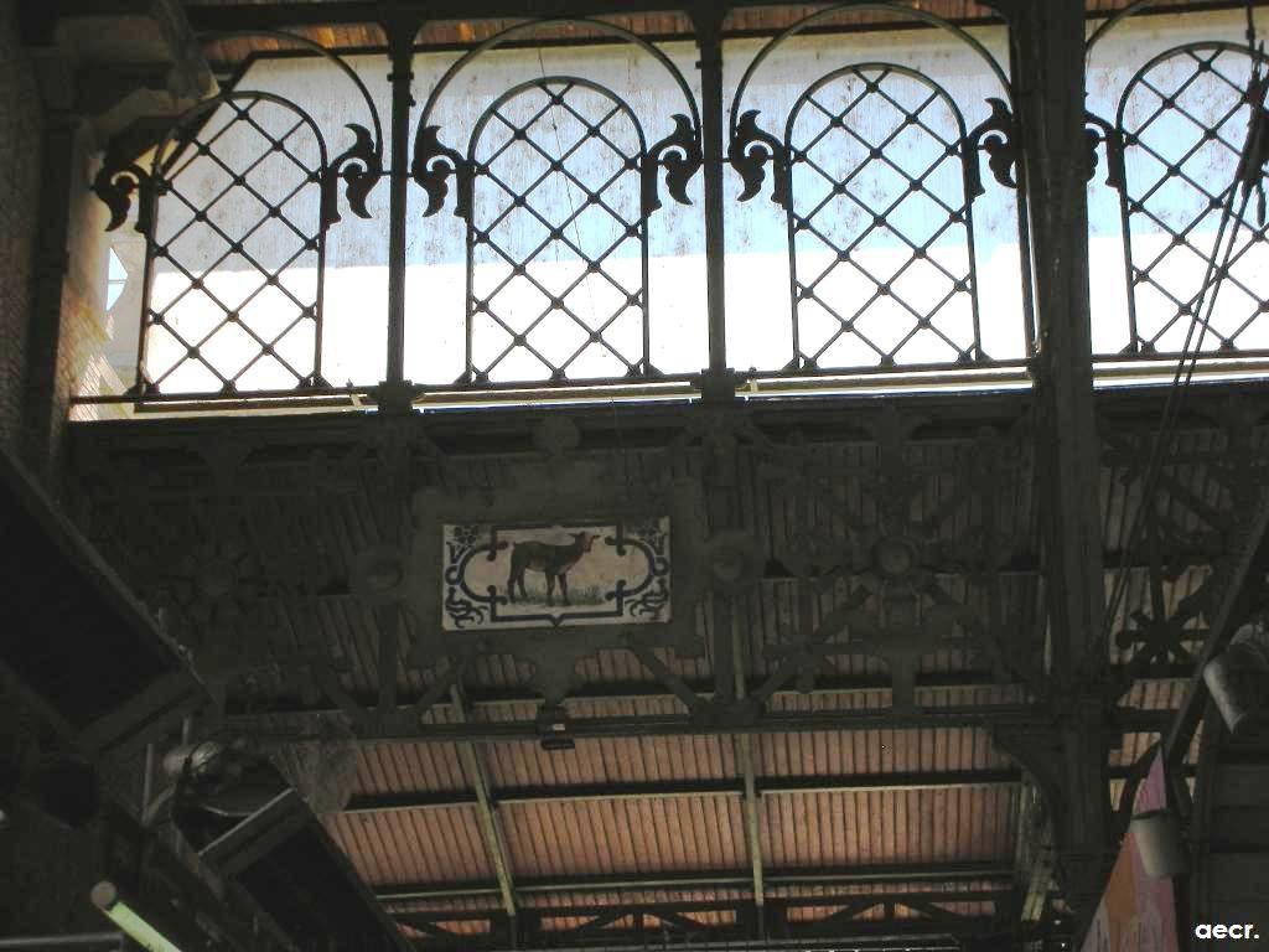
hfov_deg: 26.7
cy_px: 476
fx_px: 2676
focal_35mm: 73
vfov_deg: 20.2
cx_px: 634
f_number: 4.4
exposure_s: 1/200
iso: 50
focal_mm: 12.2
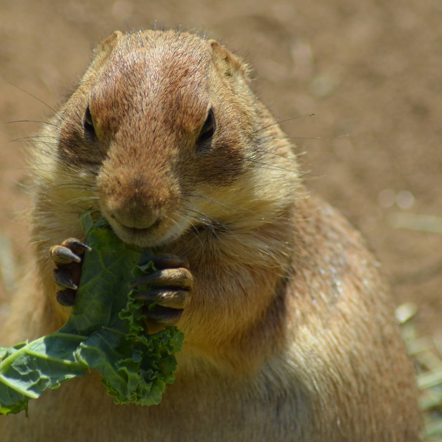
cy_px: 221
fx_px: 5851
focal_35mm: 405
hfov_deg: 4.3
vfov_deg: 4.3
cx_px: 203
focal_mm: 210
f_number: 5.6
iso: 280
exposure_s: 1/2000
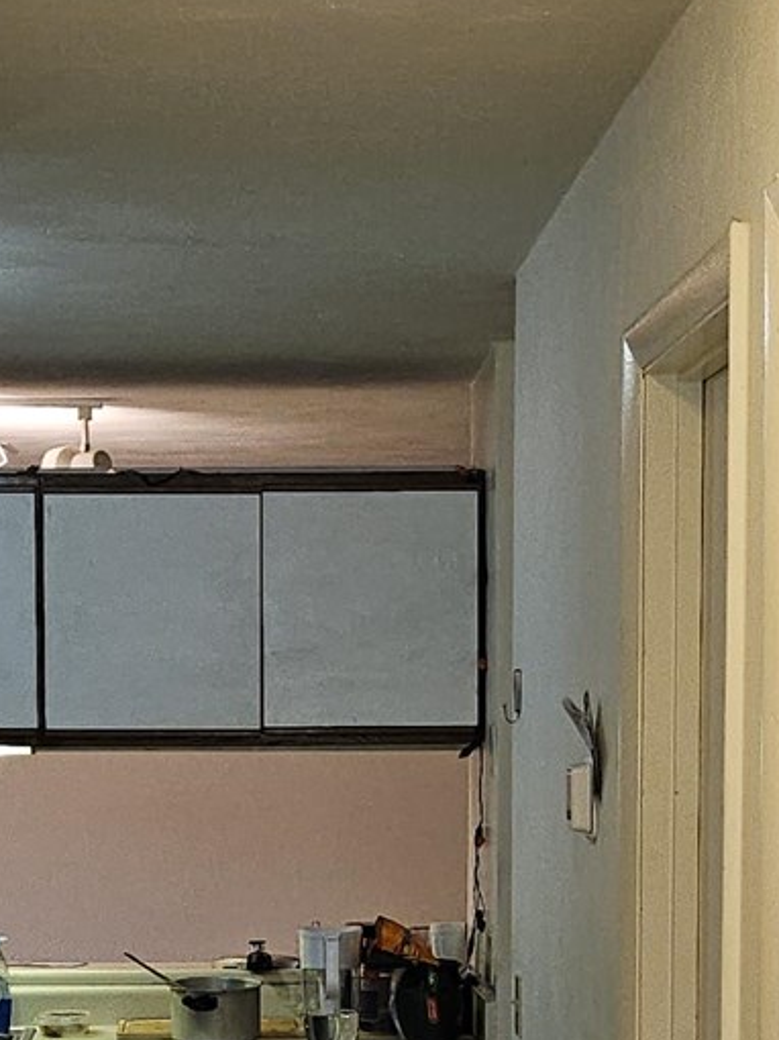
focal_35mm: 104
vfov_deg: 18.6
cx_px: 359
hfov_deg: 14.2
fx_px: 3123
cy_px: 954
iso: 100
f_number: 1.8
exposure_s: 1/40
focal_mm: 5.4
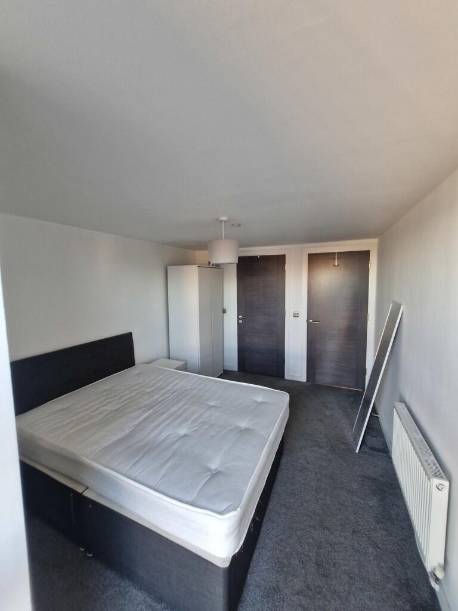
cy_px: 306
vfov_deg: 106.2
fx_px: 229
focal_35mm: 13
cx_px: 229
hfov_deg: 89.9
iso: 160
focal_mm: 1.74
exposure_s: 1/50
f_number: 2.2
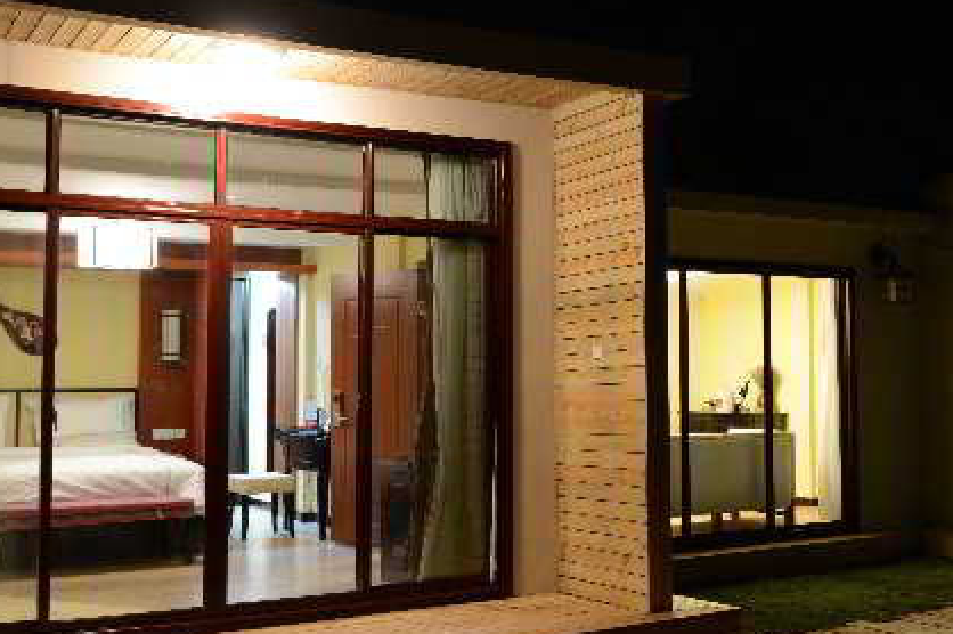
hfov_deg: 42.1
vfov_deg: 29.2
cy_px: 290
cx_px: 645
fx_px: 1217
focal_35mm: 46
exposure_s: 3
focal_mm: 24
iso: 400
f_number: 8
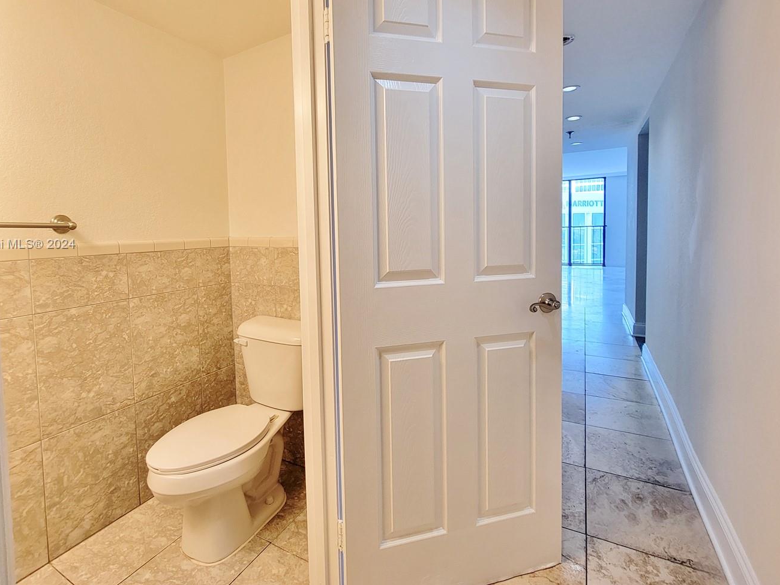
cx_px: 363
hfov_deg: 94.4
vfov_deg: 77.5
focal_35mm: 16
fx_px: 361
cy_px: 245
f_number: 2.2
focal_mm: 2.2
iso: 100
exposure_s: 1/60
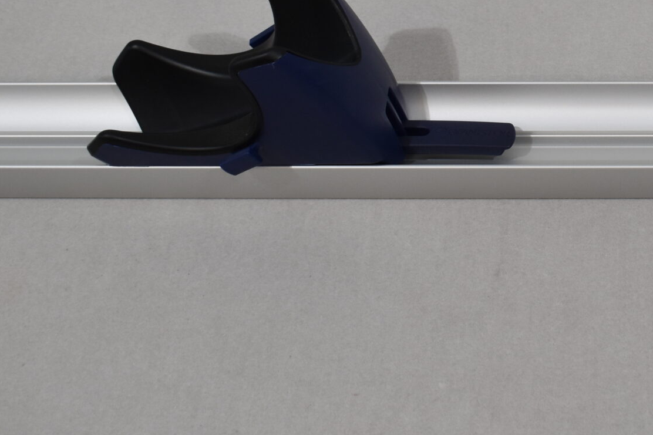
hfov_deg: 25.5
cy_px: 97
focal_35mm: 76
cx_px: 638
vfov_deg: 17.8
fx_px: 1378
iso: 400
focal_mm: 22
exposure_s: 1/125
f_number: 5.6
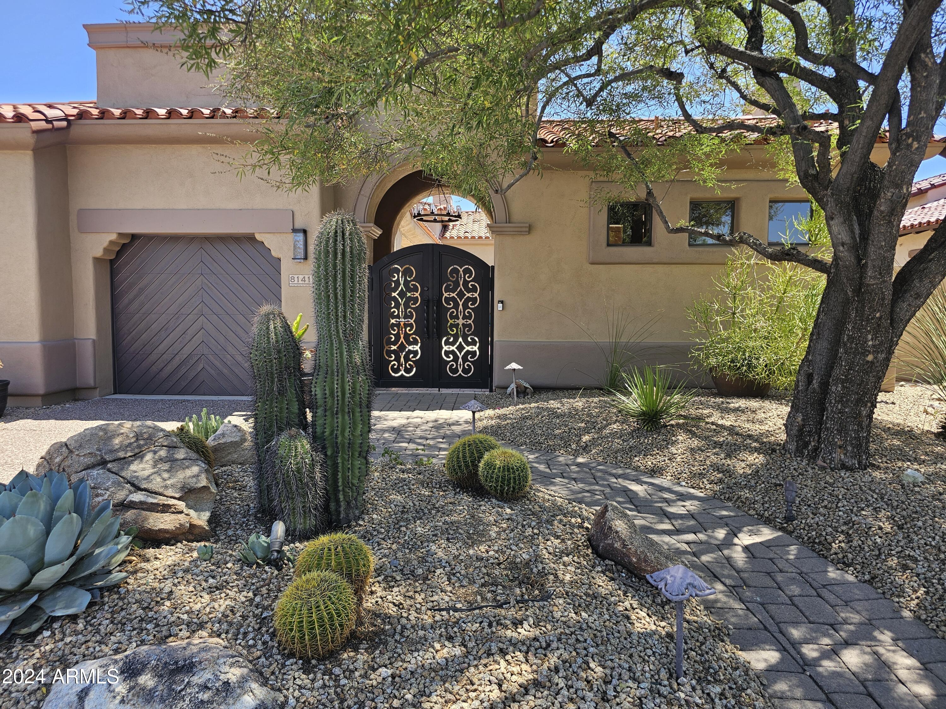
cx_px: 473
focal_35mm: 23
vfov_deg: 58.9
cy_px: 354
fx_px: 629
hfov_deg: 73.9
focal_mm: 6.3
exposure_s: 1/177
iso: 10
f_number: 1.7
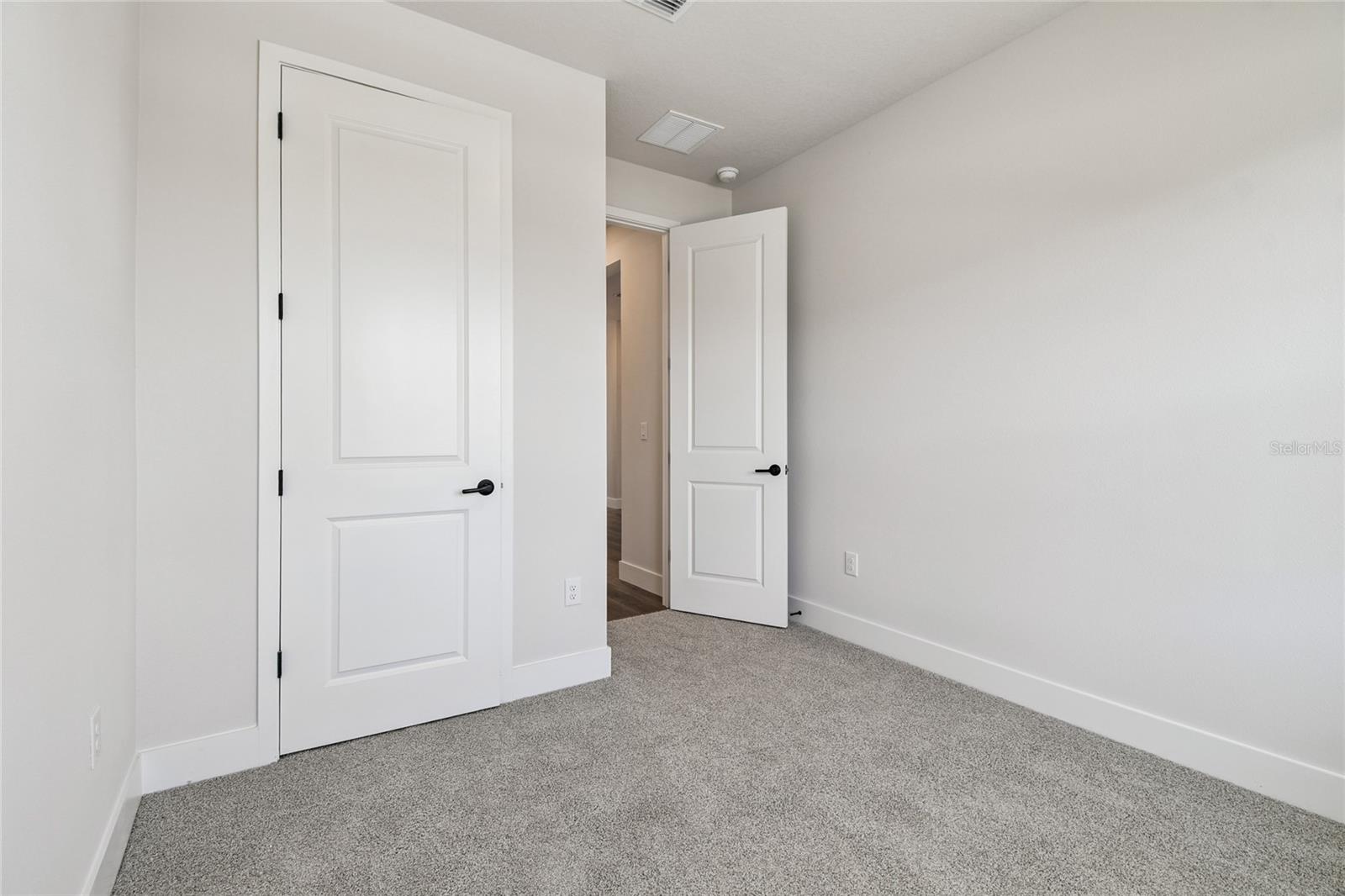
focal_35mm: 15
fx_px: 560
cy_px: 448
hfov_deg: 100.4
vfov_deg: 77.3
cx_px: 672
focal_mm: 10
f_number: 7.1
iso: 100
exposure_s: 1/20
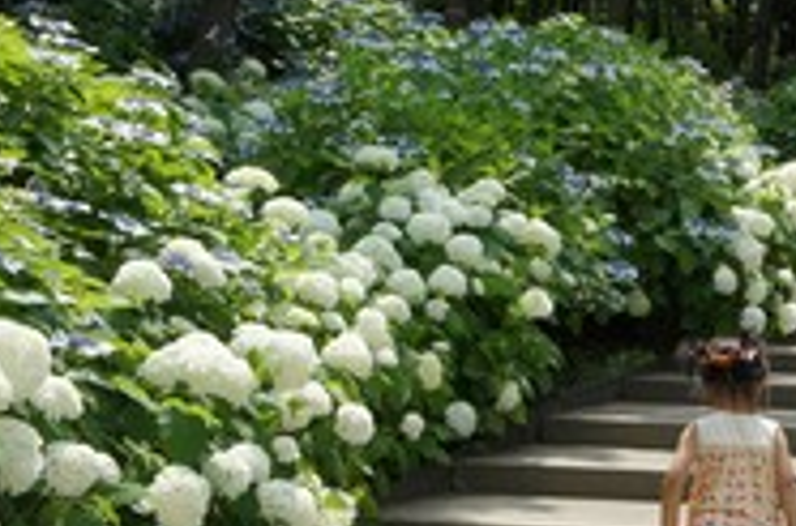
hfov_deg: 20.3
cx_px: 822
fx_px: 2139
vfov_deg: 14.0
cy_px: 308
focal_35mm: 97
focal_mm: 30
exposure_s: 1/250
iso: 200
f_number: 8
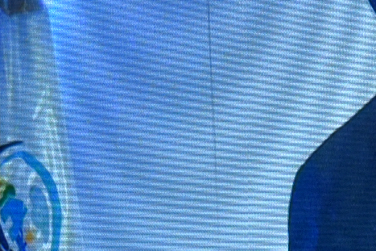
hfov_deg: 5.2
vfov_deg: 3.6
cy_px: 304
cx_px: 919
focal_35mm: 384
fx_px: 4011
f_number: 5.6
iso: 250
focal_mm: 52
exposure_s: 1/125
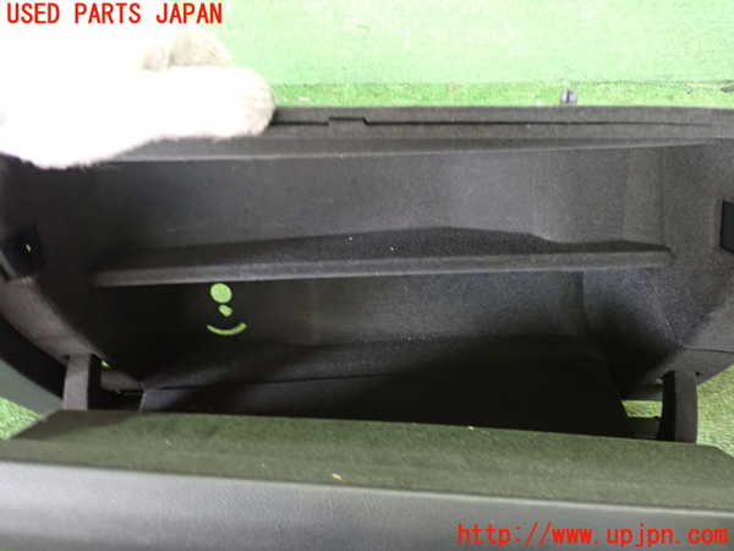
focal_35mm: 30
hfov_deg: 60.0
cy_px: 276
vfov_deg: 46.8
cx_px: 367
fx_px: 636
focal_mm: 5.4
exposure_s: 1/15
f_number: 2.3
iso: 800
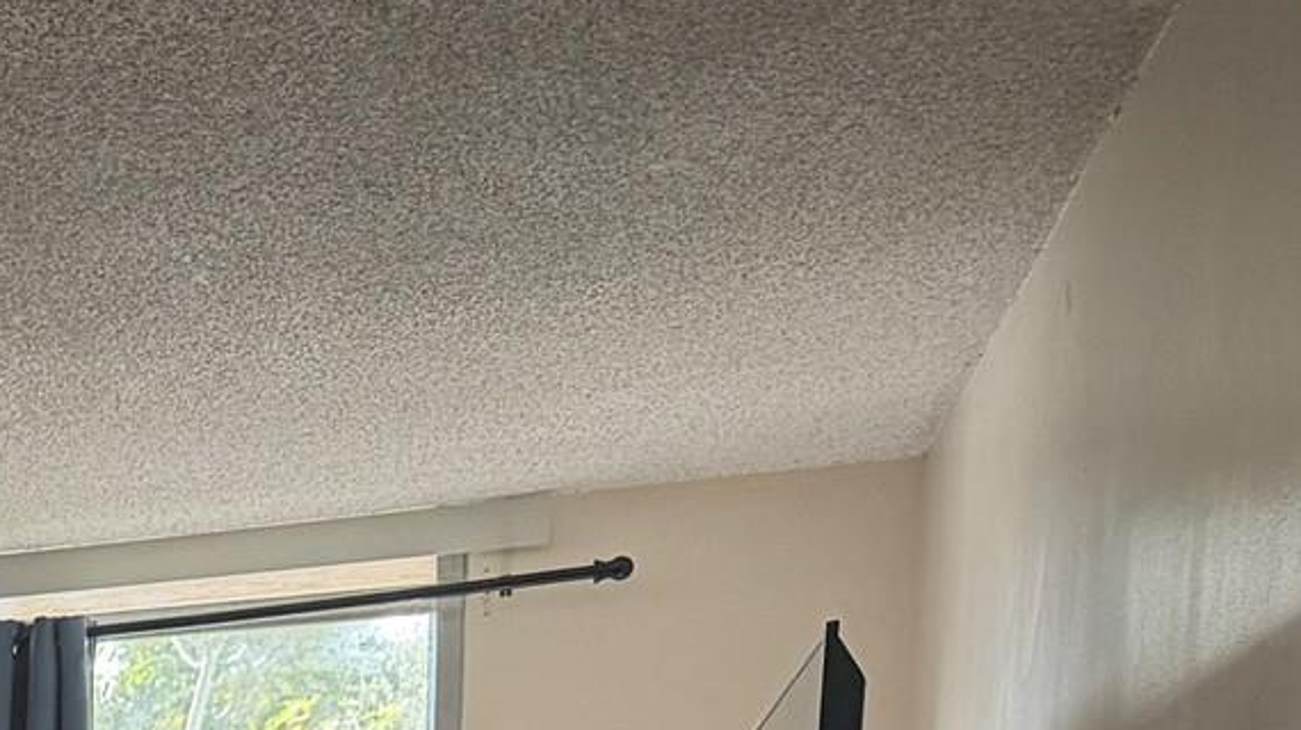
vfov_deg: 11.1
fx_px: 3241
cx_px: -977
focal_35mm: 94
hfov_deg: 18.3
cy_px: 1668
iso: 320
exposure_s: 1/120
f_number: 1.78
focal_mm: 6.76
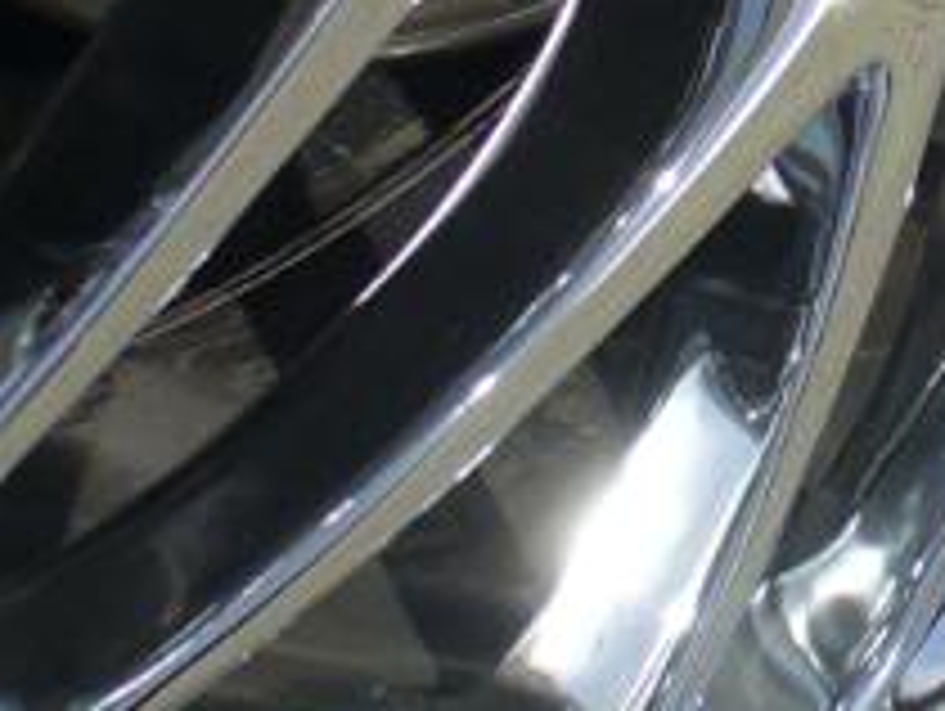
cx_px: 1256
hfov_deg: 10.8
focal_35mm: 178
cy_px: -68
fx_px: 4865
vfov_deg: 8.3
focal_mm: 6.1
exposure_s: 1/320
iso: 80
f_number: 5.6
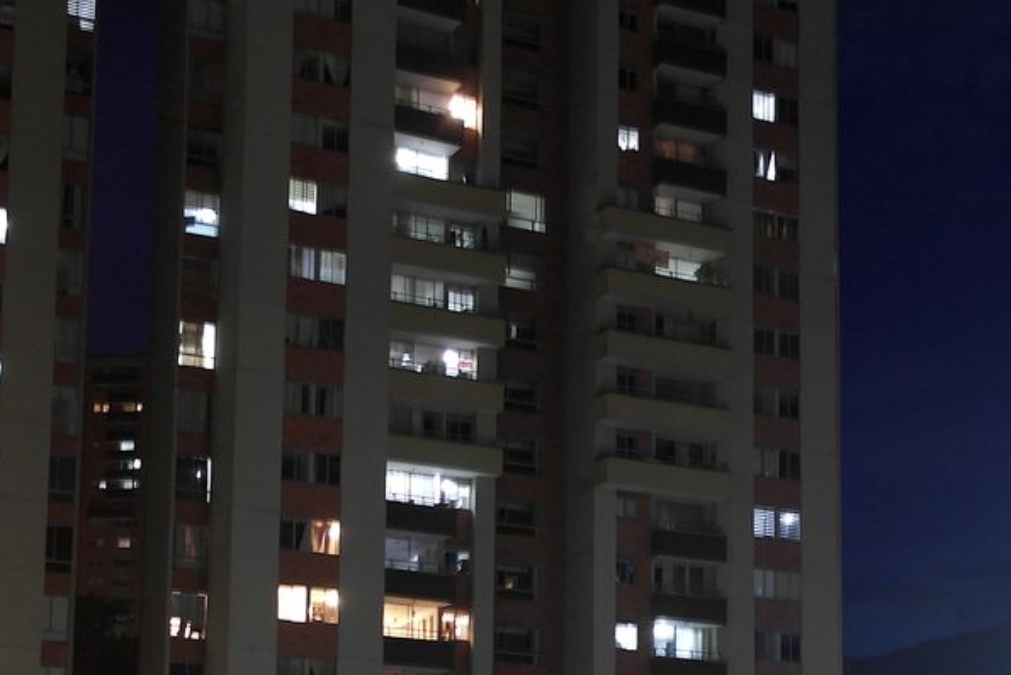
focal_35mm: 69
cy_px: 697
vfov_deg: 19.1
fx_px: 1938
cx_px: 651
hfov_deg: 29.1
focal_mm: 20
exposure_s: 1/2
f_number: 3.5
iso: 400
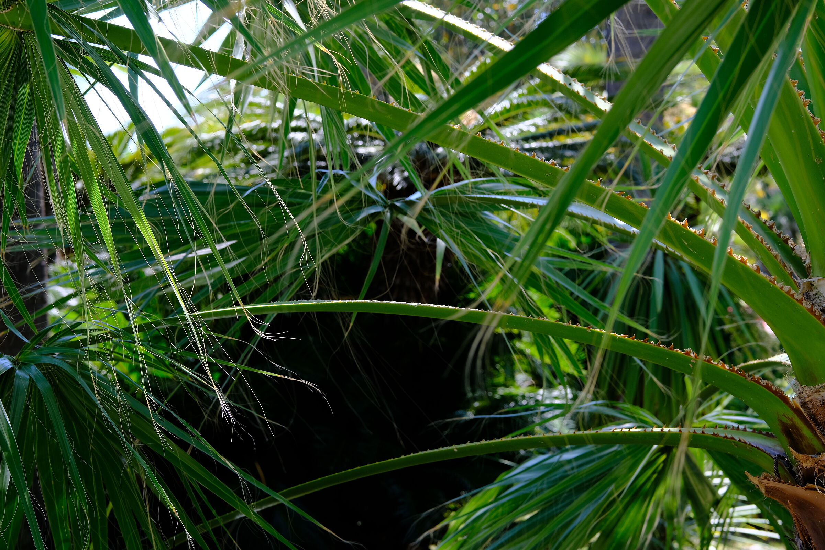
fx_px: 1719
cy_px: 275
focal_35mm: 75
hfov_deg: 27.0
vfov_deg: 18.2
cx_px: 412
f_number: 5.6
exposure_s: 1/250
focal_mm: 50
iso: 320
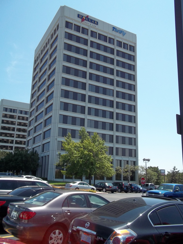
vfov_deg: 56.8
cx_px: 92
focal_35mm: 32
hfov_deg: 44.2
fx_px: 226
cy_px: 122
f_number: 5.5
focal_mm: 5.7
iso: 80
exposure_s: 1/320
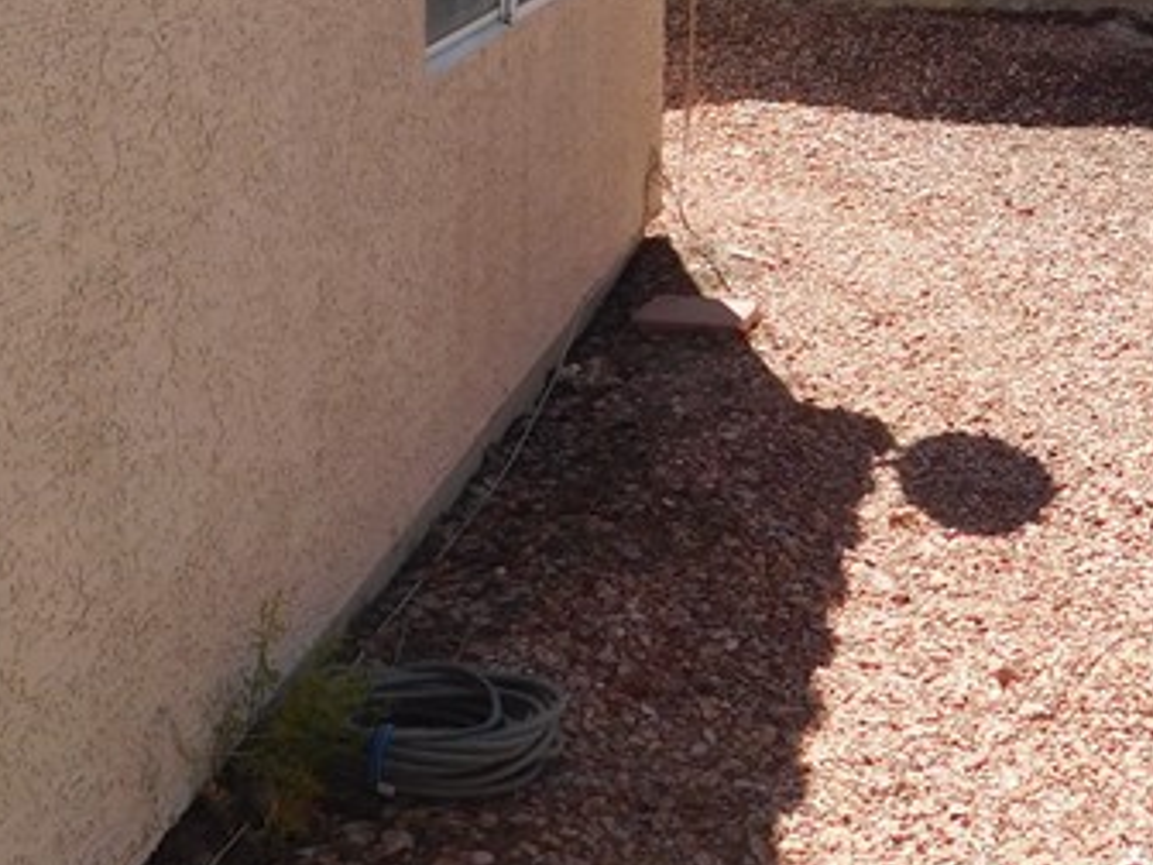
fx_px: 2332
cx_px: 999
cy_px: 86
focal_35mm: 70
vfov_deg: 20.6
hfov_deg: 27.0
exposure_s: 1/800
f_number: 3
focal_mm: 4
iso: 125
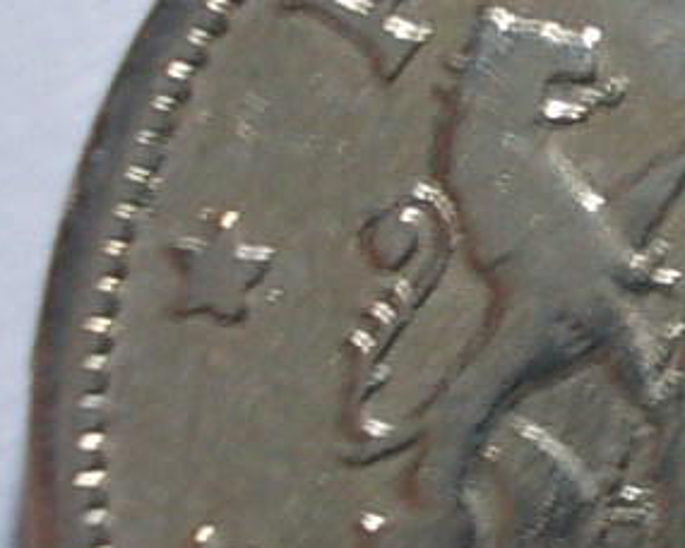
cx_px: 918
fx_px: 3061
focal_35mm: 151
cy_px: 481
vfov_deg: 10.2
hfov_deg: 12.3
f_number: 3.3
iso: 200
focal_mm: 6.1
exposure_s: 1/5
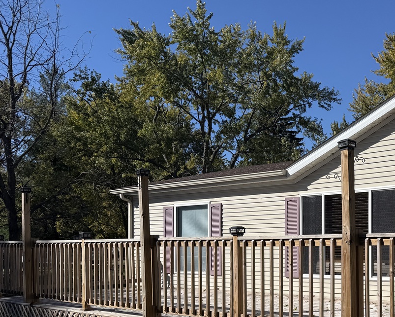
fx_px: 491
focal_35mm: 42
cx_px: 354
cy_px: 235
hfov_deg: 40.6
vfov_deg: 35.0
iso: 80
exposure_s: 1/7353
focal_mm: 6.76
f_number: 1.78
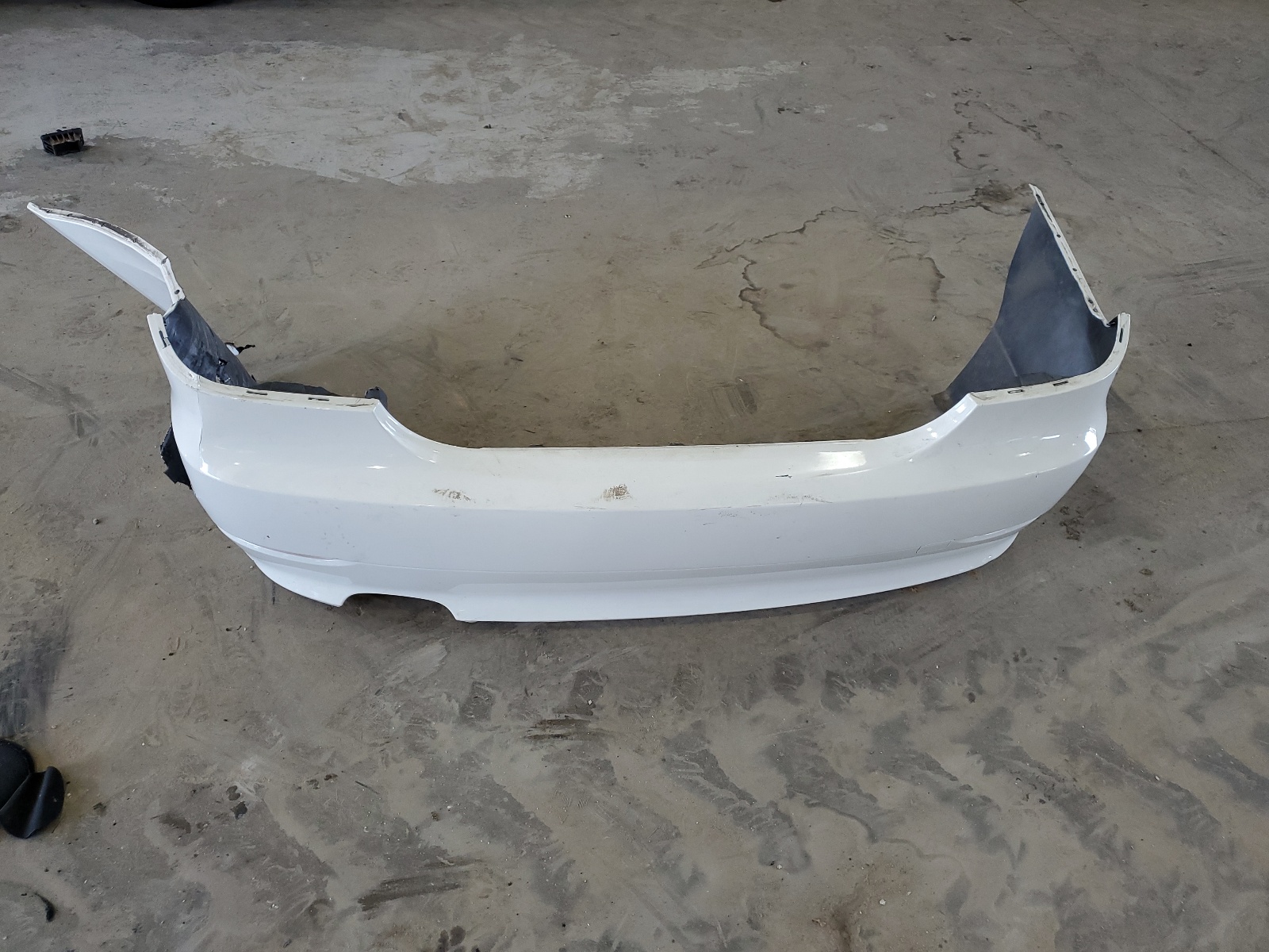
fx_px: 953
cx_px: 634
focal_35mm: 26
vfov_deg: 53.1
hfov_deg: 67.3
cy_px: 476
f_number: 1.5
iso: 70
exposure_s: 1/120
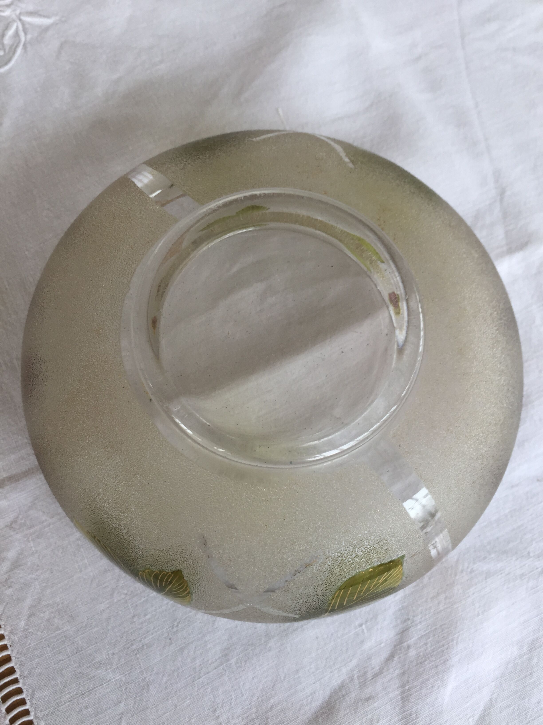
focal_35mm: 29
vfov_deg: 61.7
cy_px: 362
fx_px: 607
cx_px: 272
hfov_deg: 48.2
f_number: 2.2
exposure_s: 1/100
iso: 32
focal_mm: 4.15
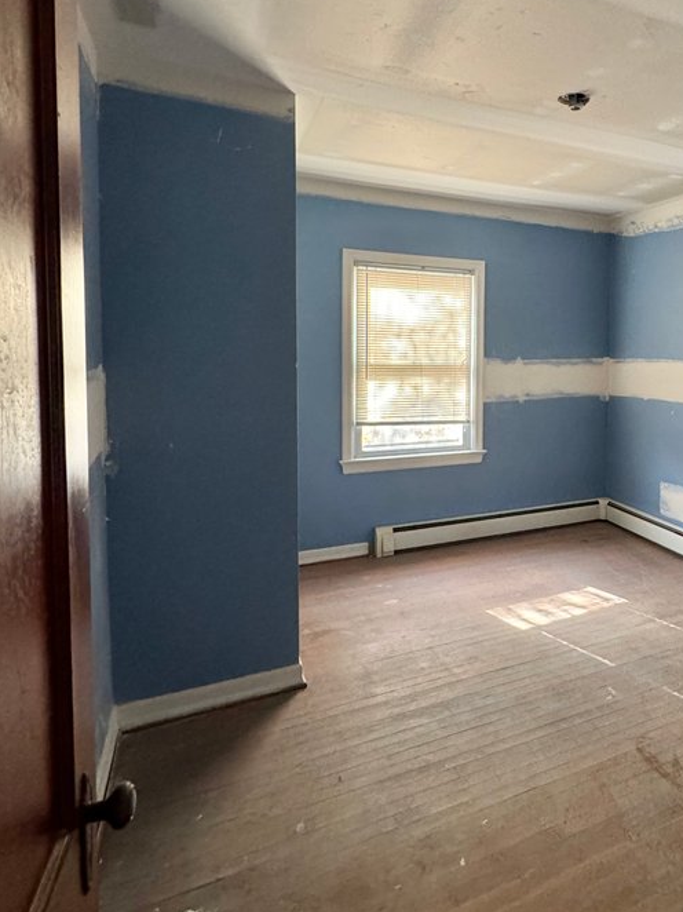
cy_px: 375
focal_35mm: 24
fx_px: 632
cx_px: 560
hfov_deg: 52.6
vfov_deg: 71.0
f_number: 2.2
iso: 320
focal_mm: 2.22
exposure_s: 1/91
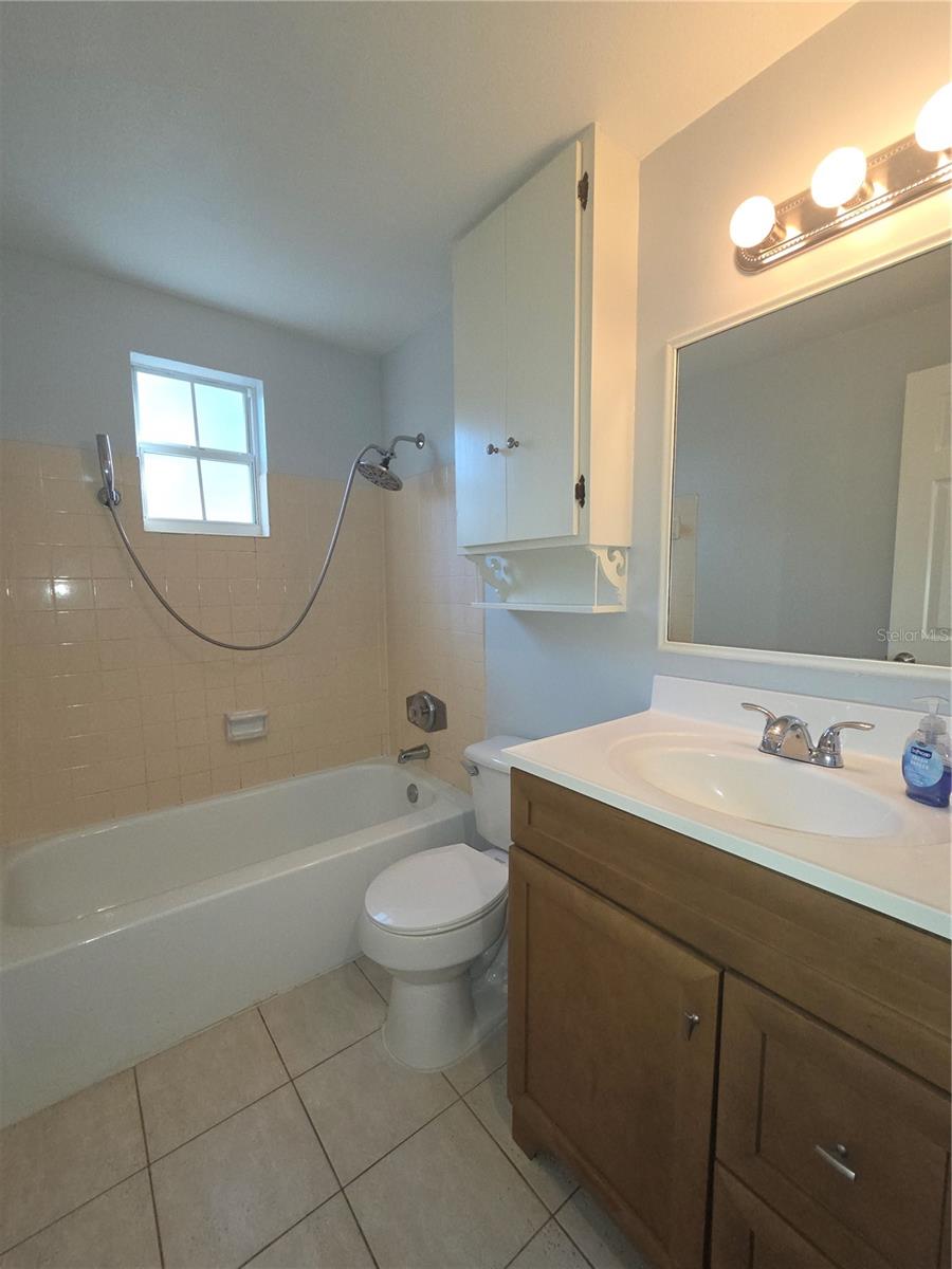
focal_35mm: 13
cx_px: 476
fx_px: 477
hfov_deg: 89.9
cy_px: 634
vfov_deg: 106.2
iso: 160
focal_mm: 2.2
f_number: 2.2
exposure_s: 1/60
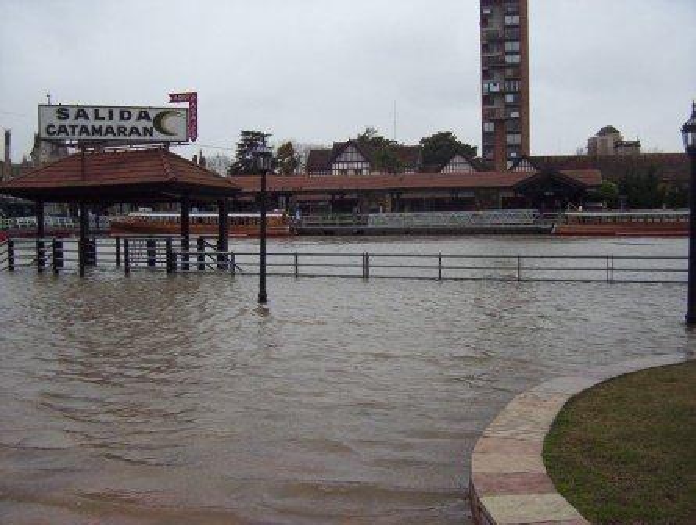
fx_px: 786
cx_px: 348
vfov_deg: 37.0
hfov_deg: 47.8
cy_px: 262
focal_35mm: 39
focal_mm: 5.26
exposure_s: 1/232
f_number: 3.84
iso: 100
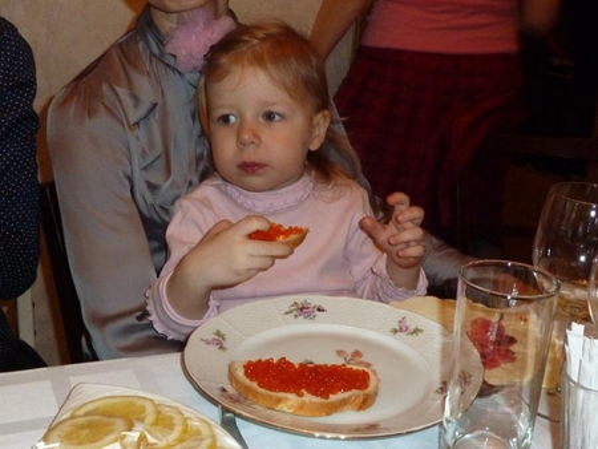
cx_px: 299
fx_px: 640
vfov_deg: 38.7
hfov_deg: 50.1
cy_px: 224
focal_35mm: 37
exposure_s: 1/30
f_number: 3.6
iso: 400
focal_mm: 6.1
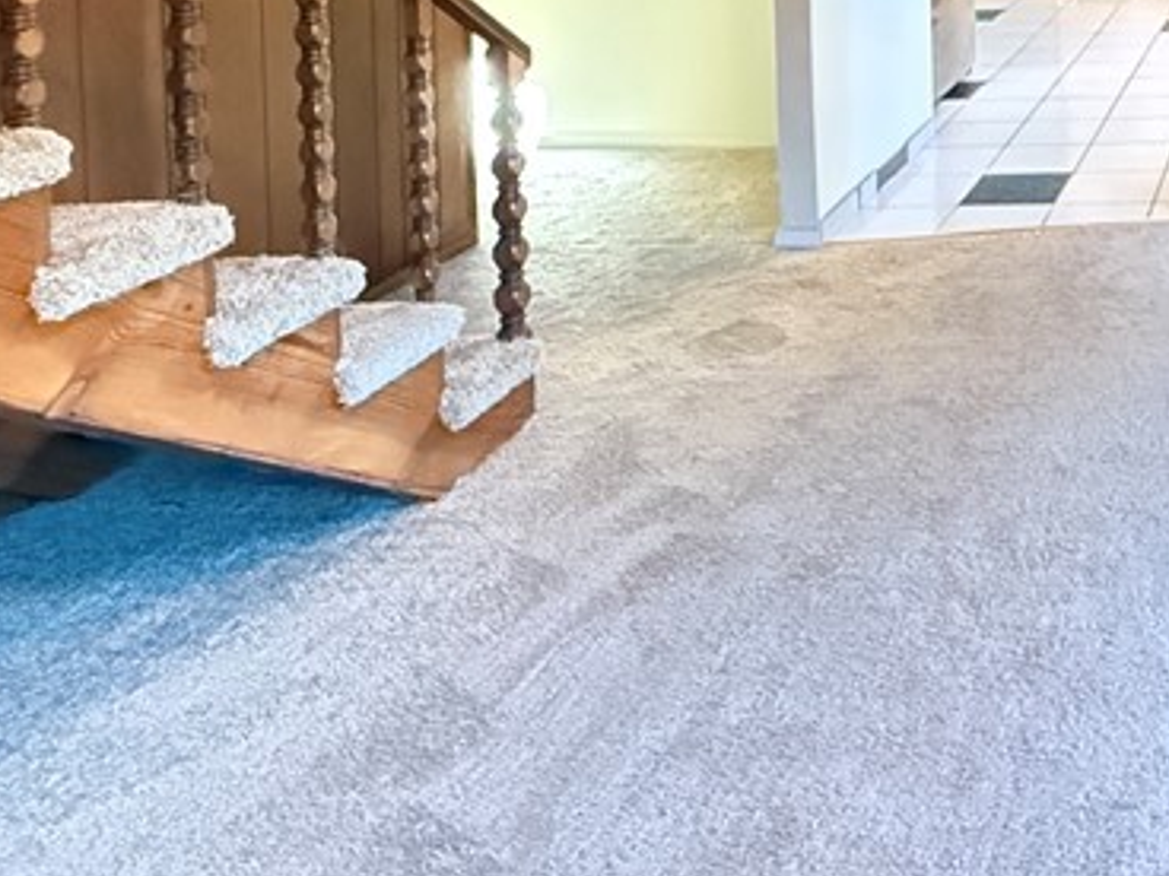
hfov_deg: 39.4
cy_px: -219
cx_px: 1280
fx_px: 1317
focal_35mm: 39
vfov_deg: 30.3
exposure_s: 1/40
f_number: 2.2
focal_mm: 2.22
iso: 1600
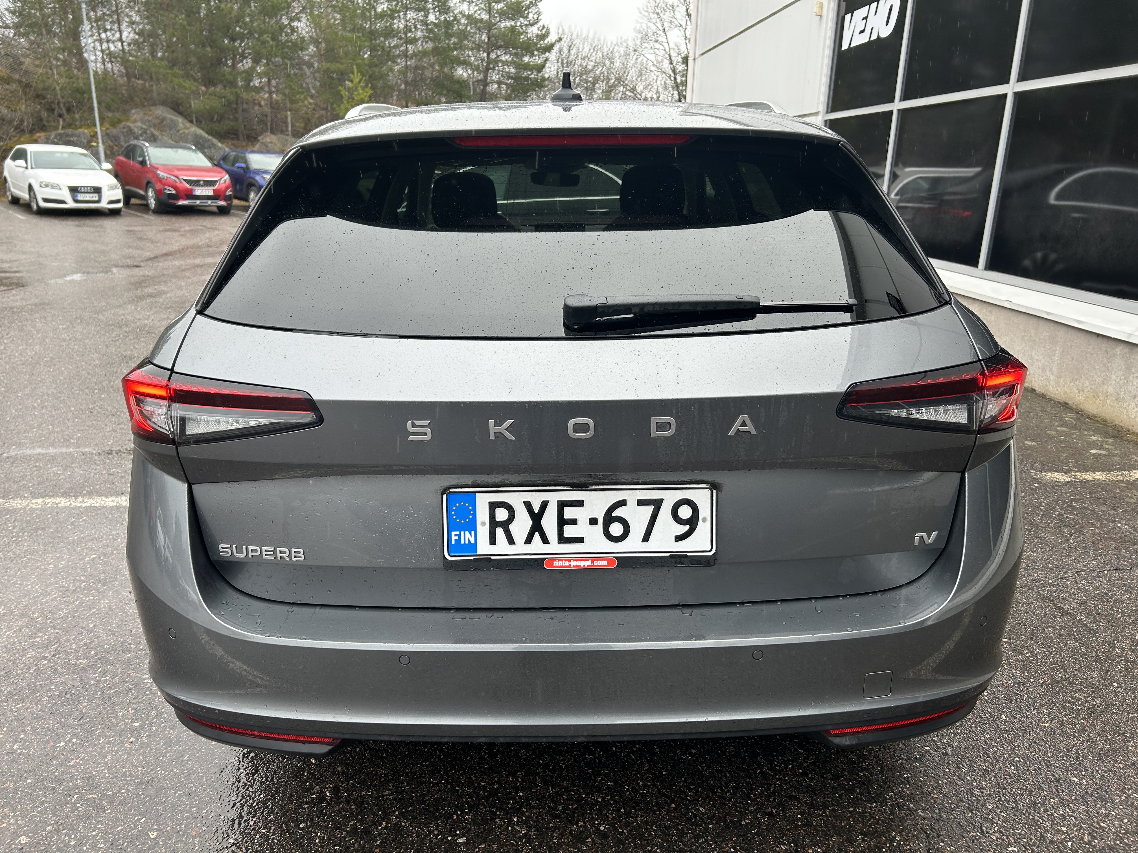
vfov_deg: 53.1
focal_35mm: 26
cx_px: 569
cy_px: 426
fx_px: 855
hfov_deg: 67.3
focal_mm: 5.7
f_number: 1.5
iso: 50
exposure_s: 1/295
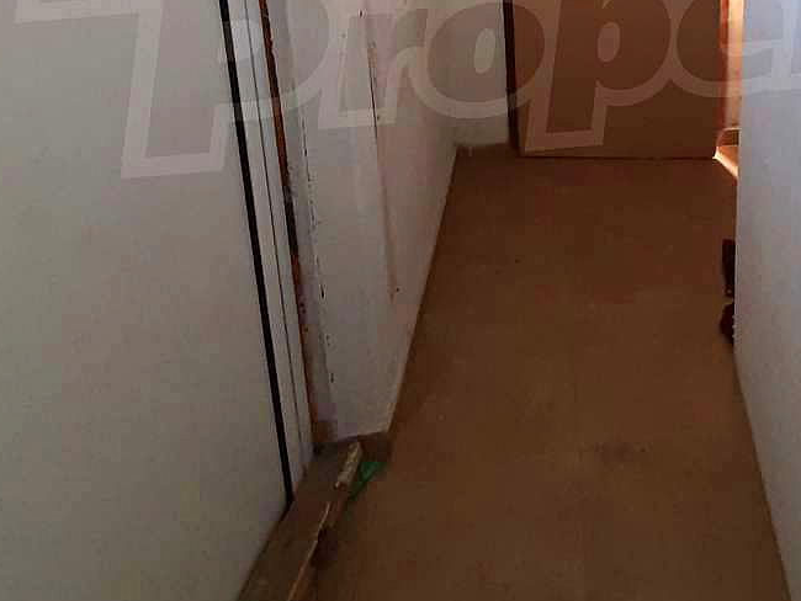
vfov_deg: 39.9
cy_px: -28
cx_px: 631
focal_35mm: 30
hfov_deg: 56.0
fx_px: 694
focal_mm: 1.42
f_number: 2.2
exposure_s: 1/50
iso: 160
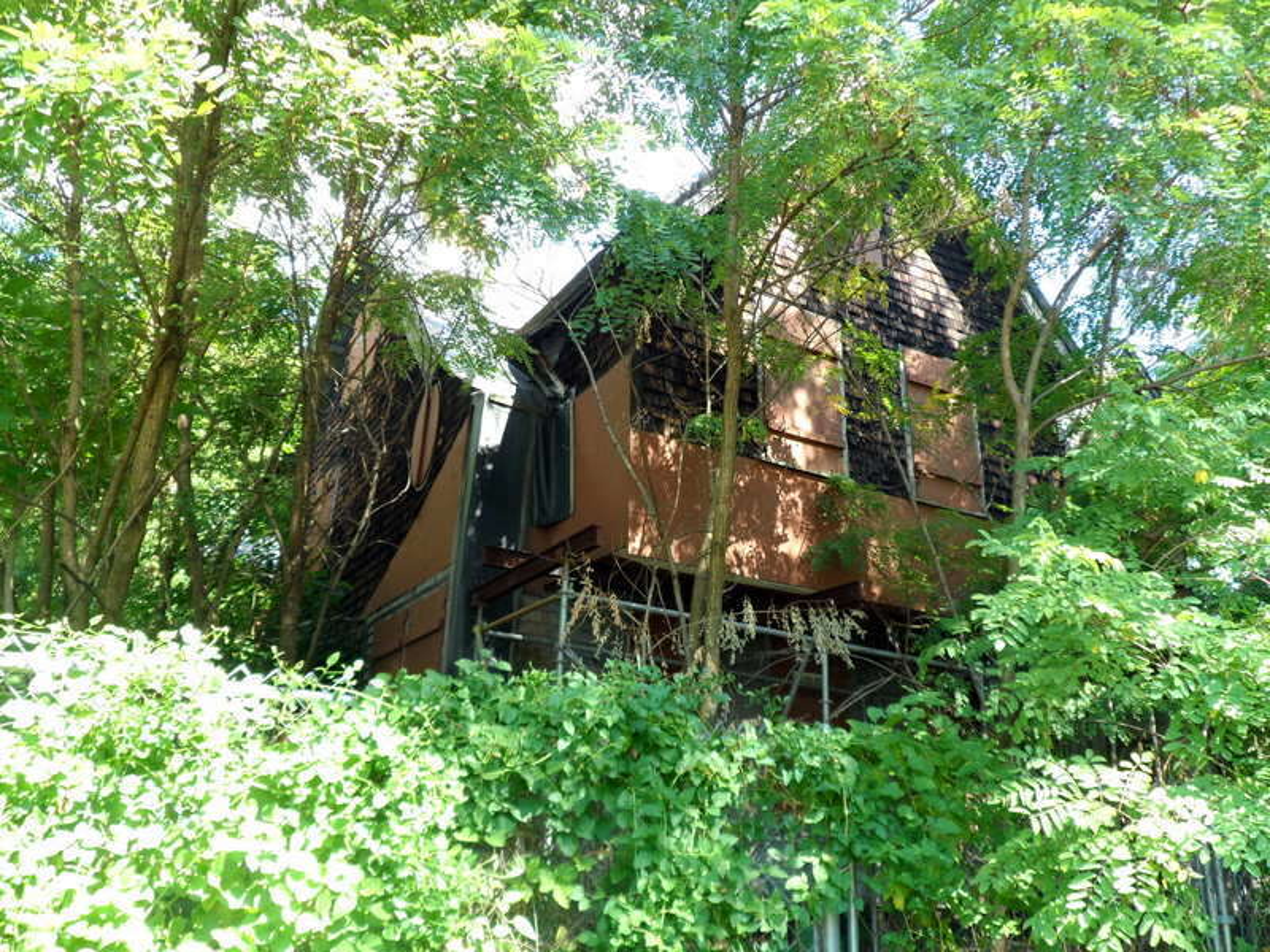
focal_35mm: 28
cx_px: 635
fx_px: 1027
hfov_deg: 63.4
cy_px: 476
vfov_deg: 49.7
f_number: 3.1
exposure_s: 1/45
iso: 80
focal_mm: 4.9
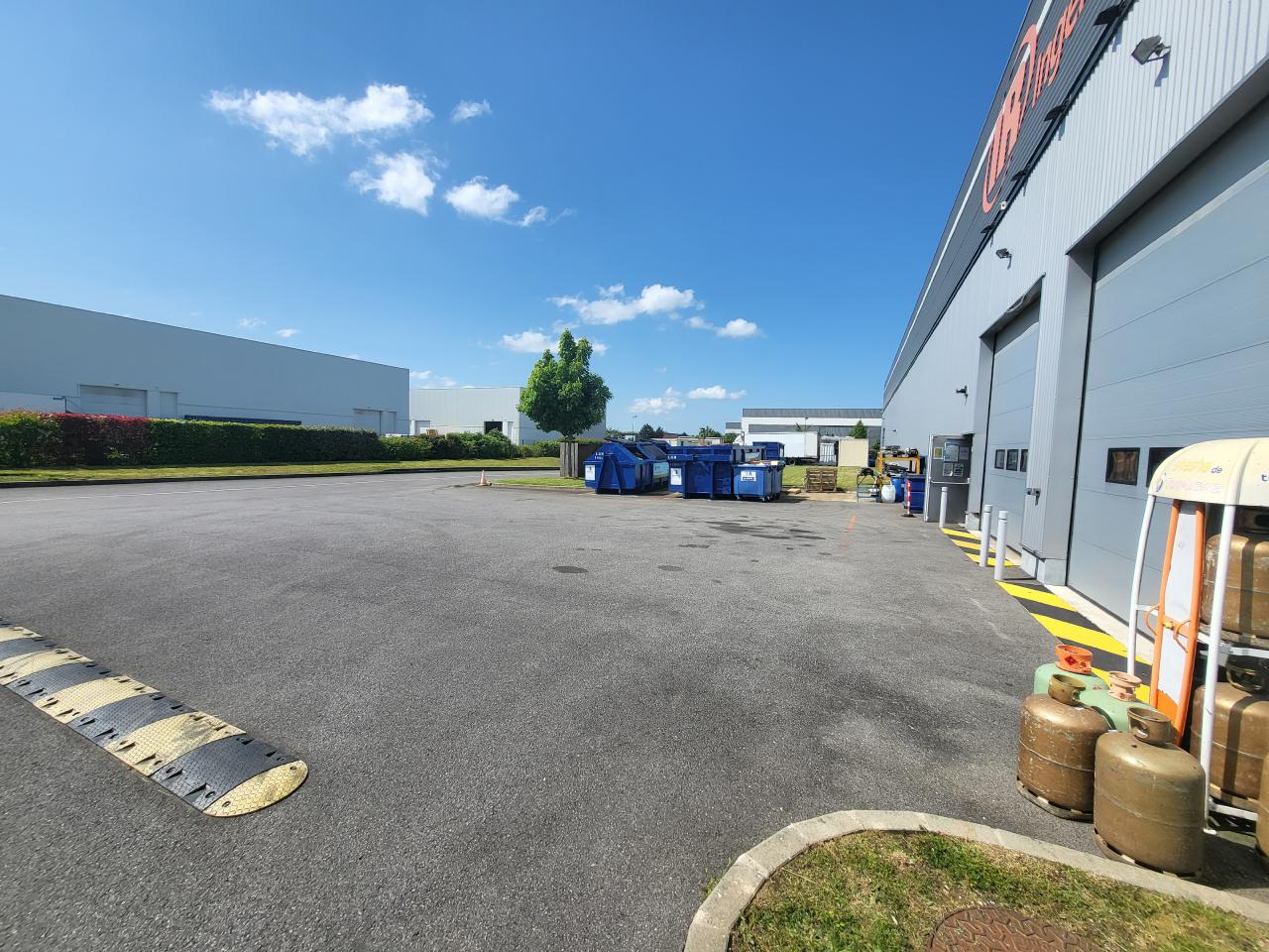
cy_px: 476
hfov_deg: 106.2
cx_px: 634
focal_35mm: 13
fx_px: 477
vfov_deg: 89.9
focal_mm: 1.74
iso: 32
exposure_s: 1/1225
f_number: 2.2
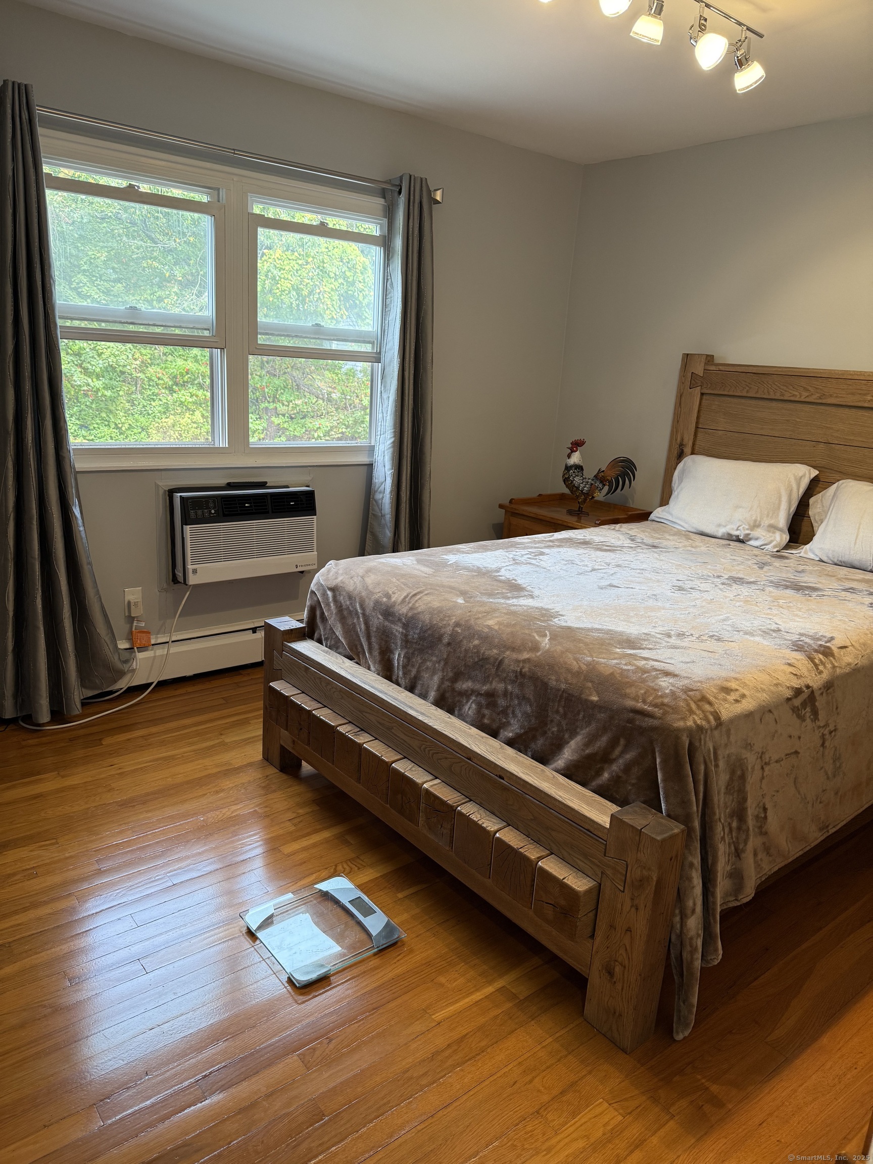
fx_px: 807
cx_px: 436
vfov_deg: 71.6
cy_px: 582
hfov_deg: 56.8
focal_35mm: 24
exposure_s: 1/120
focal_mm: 6.76
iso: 125
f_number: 1.78
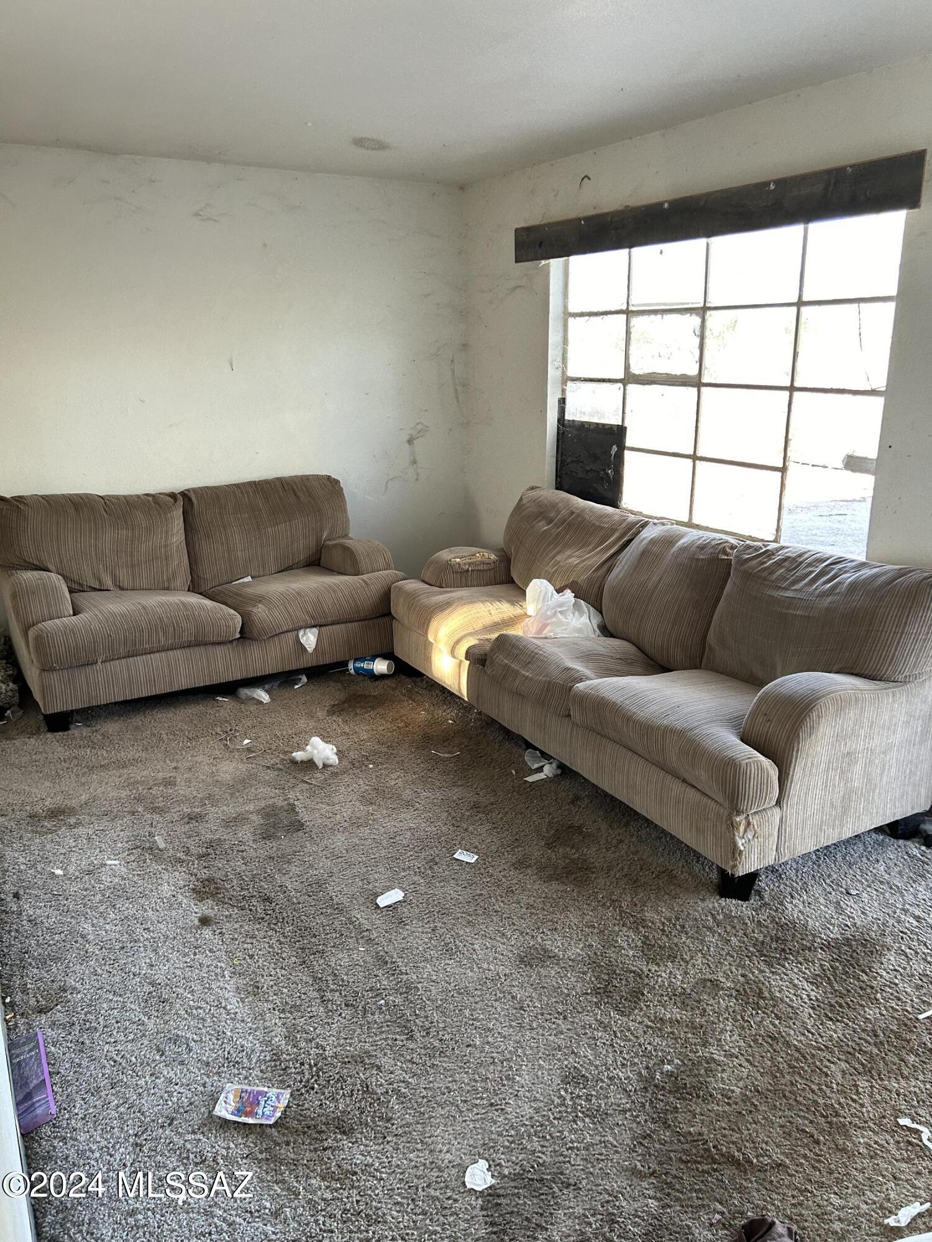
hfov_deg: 53.1
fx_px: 933
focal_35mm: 26
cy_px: 621
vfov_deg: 67.3
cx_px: 466
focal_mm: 5.7
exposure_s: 1/111
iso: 125
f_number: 1.5
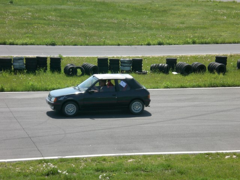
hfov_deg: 17.3
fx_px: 790
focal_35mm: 114
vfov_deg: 13.0
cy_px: 90
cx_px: 120
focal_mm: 18.9
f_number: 5.9
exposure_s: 1/200
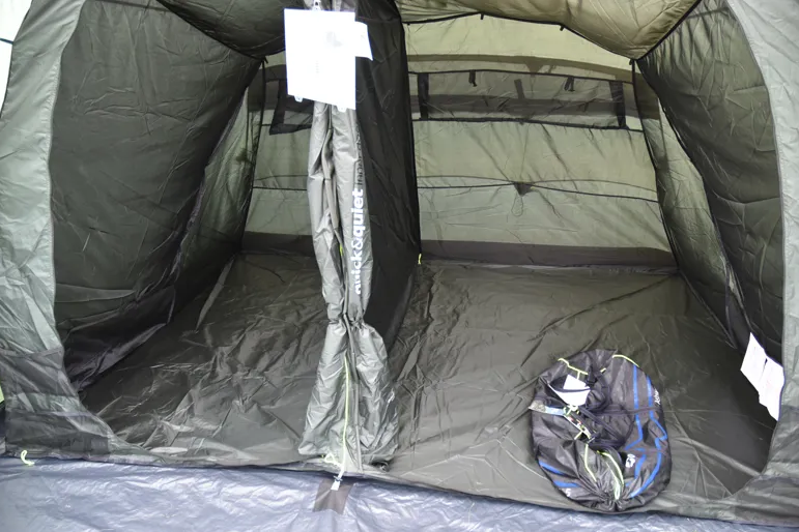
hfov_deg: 65.5
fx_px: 621
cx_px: 410
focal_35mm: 28
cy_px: 275
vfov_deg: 46.4
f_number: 4
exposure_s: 1/60
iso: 400
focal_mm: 18
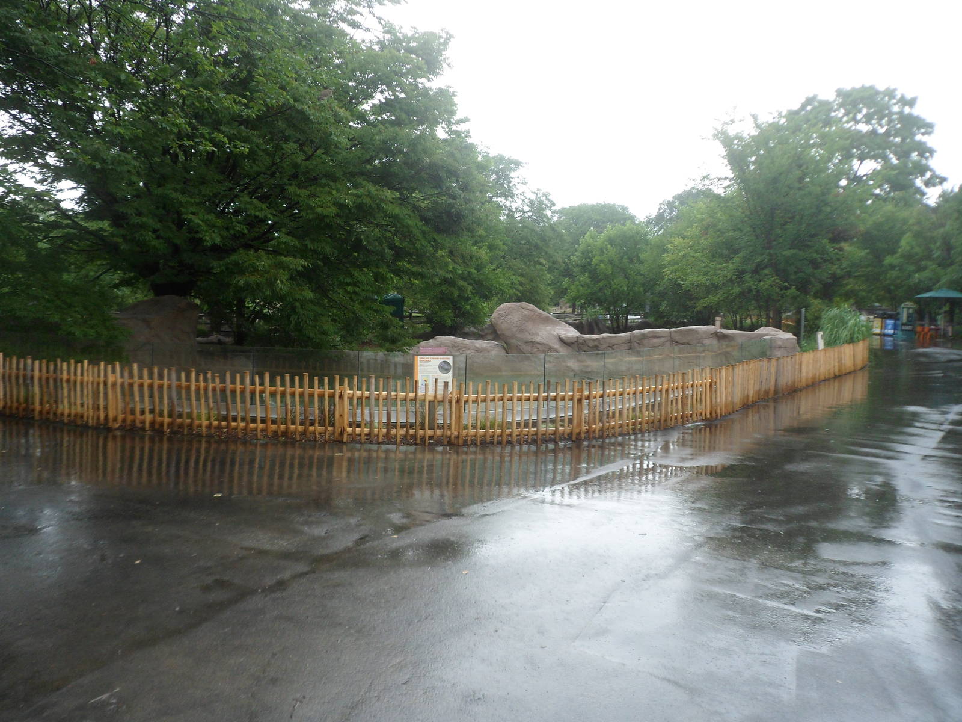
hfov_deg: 65.3
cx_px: 481
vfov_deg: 51.4
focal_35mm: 27
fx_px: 750
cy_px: 361
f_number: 3.3
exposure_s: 1/180
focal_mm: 4.9
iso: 80
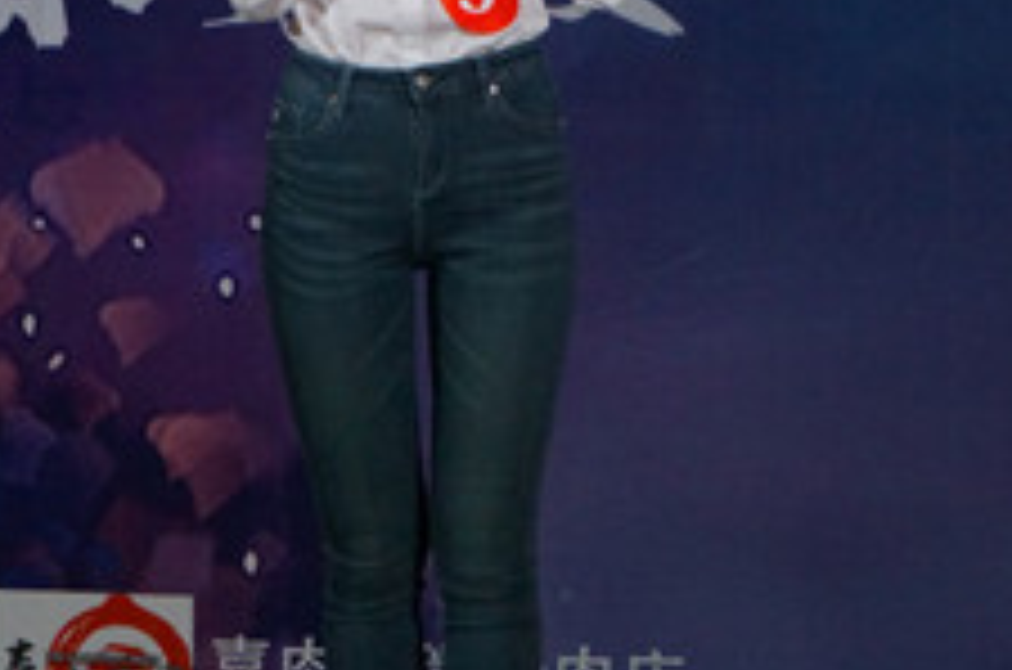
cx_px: 607
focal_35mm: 540
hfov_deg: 3.8
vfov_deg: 2.5
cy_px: -193
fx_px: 15157
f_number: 5.6
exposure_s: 1/250
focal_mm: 135
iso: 1600
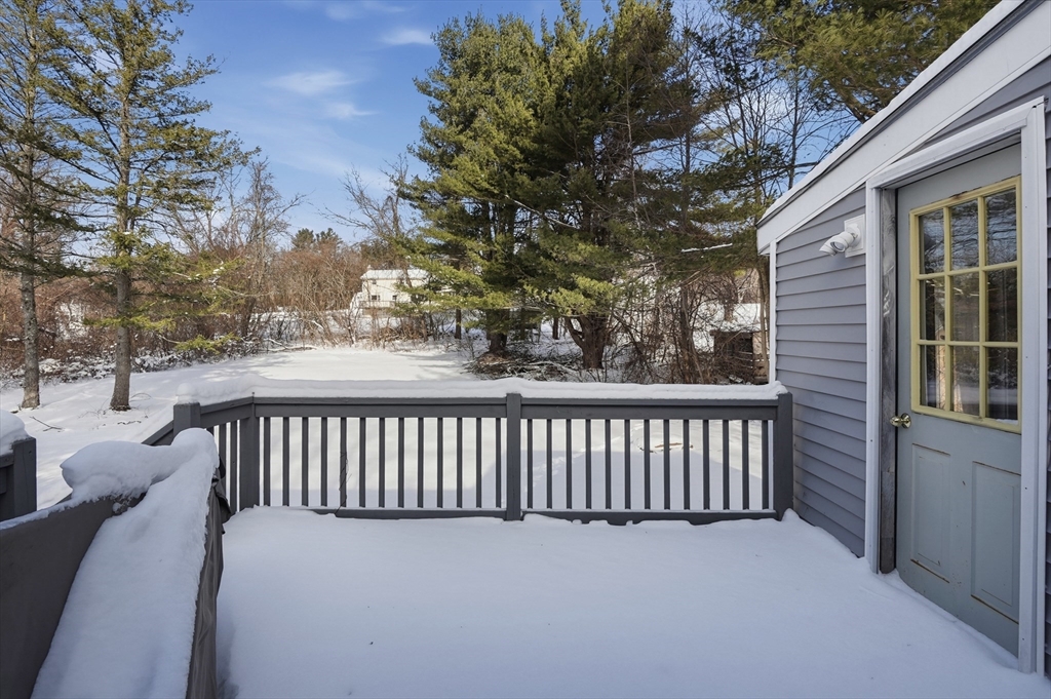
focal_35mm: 16
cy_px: 350
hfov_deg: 95.0
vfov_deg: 72.0
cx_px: 526
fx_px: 481
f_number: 7.1
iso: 400
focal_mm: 11
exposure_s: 1/4000
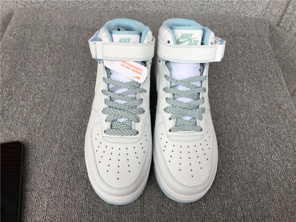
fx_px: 265
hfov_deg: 58.4
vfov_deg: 45.4
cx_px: 148
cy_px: 111
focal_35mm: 31
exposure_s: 1/110
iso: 25
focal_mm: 3.3
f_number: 2.4
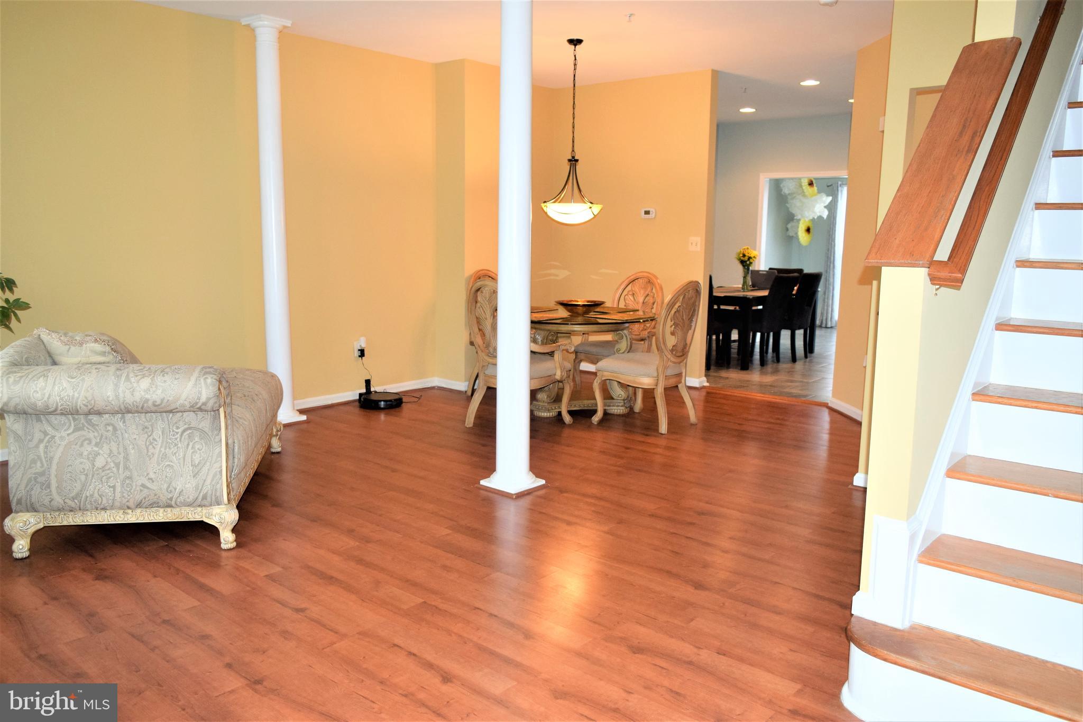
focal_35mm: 27
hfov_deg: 67.4
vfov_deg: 47.9
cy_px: 361
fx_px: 812
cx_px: 542
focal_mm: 18
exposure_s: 1/100
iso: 800
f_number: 5
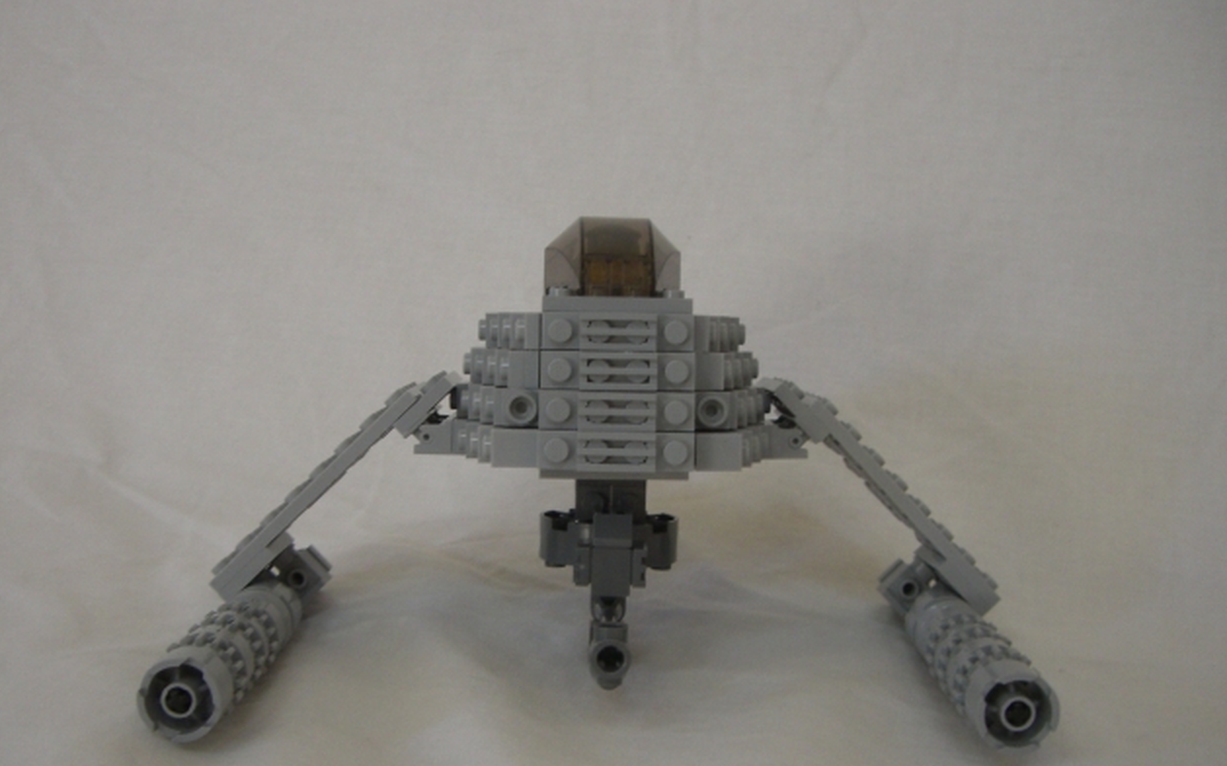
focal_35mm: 41
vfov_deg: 31.2
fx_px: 1371
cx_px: 607
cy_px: 456
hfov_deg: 48.2
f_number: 2.7
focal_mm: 6.2
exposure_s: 1/40
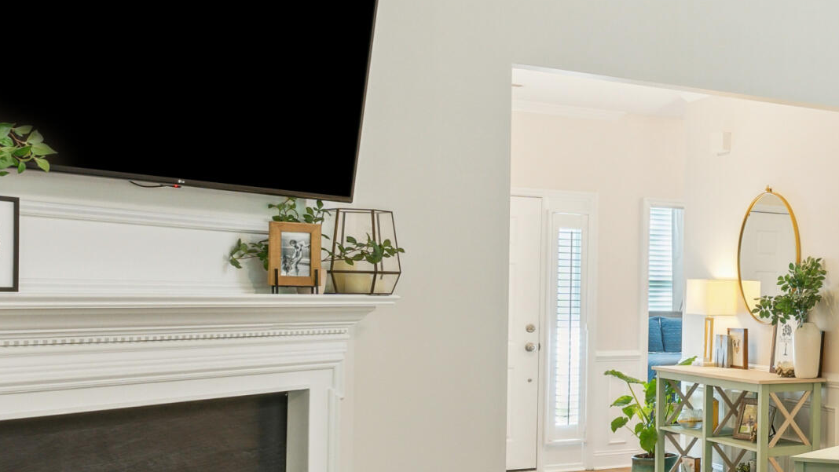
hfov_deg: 31.5
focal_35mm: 50
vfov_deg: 23.9
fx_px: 1112
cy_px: 309
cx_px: 1099
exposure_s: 1/4
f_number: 8
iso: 400
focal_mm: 17
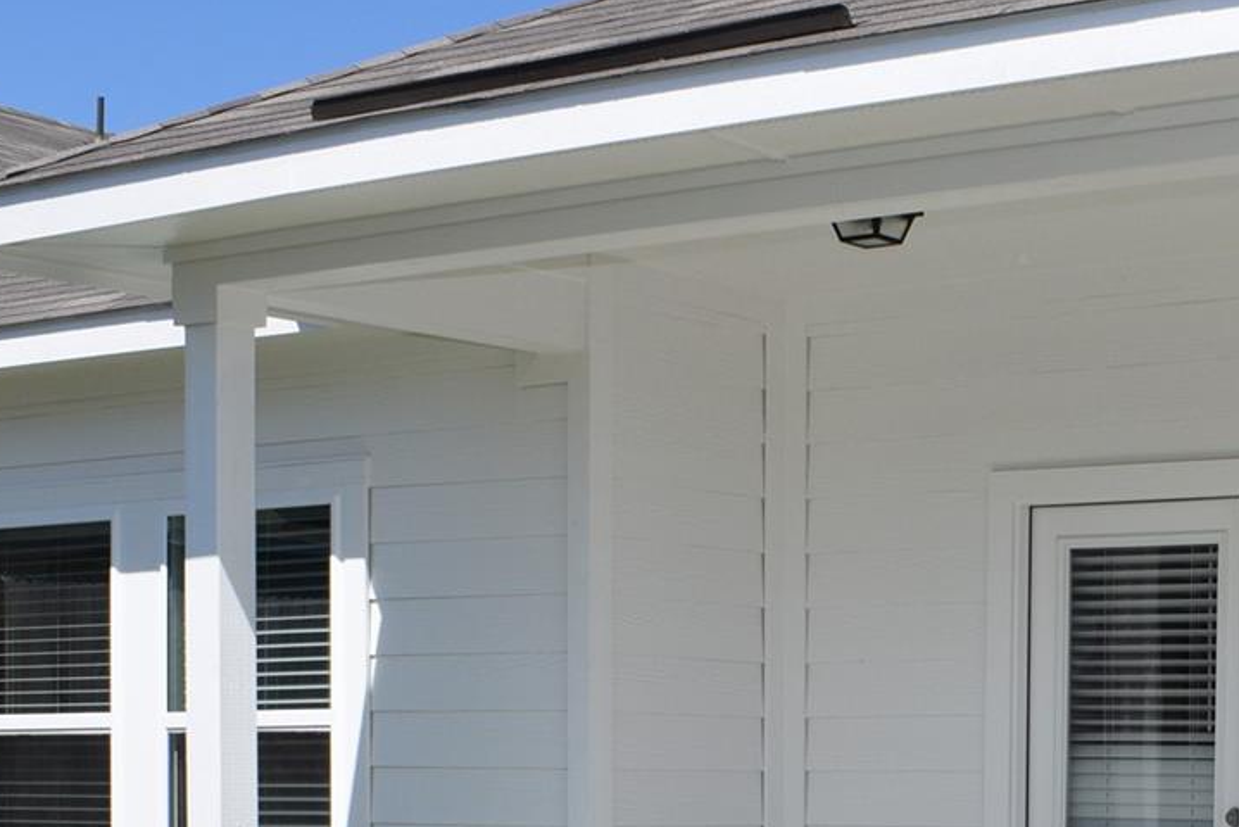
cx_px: 1023
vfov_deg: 17.2
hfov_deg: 25.8
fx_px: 2650
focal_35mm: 77
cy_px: 866
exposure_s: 1/500
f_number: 11
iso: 200
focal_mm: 18
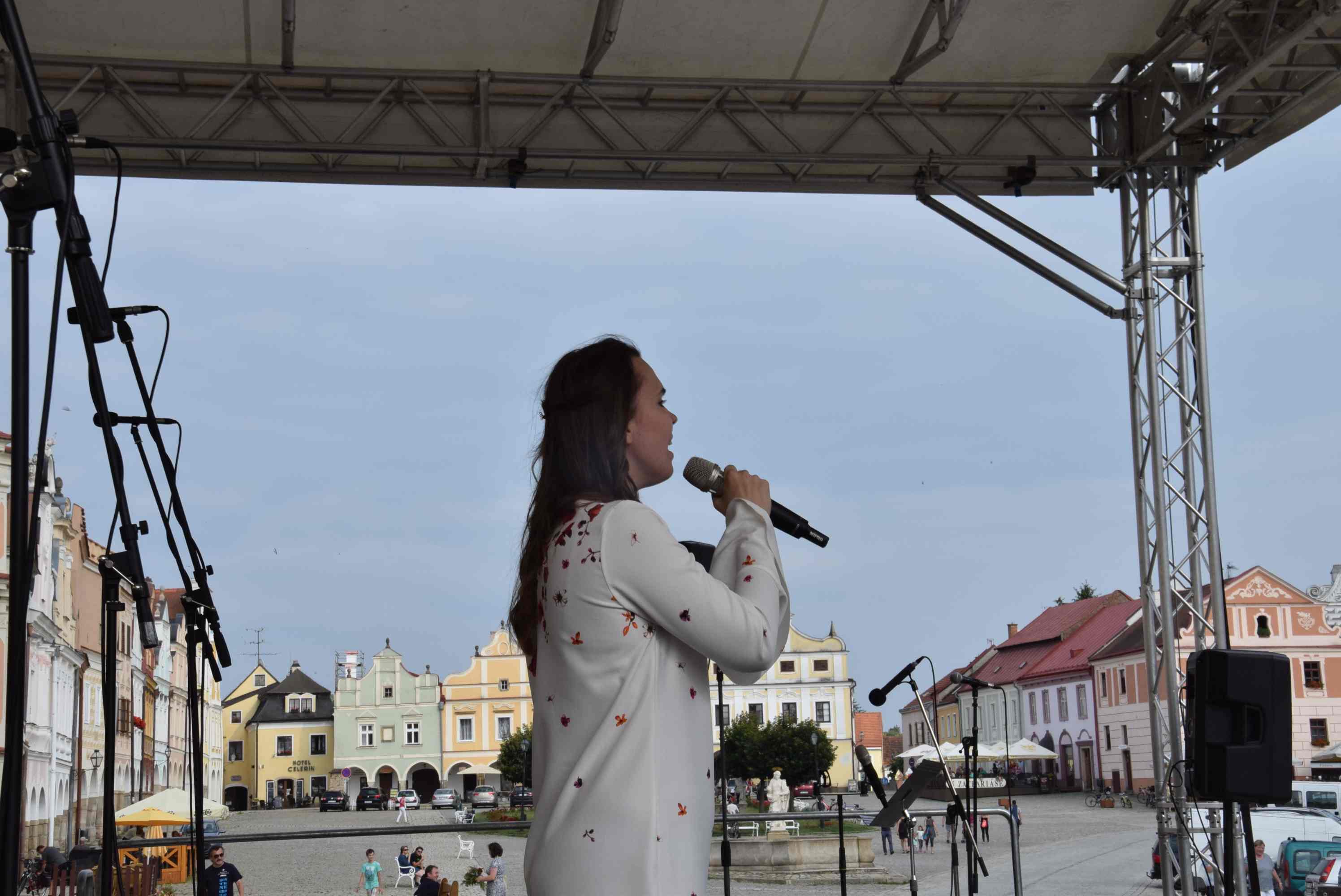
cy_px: 448
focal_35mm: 63
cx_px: 670
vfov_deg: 21.6
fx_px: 2348
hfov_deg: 31.9
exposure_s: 1/200
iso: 400
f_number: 16
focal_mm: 42
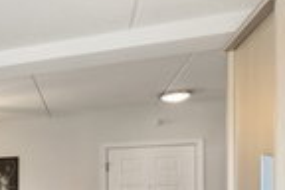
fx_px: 396
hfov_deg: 25.6
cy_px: 208
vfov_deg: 25.1
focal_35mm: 50
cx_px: -172
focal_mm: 10
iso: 200
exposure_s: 1/10
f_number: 8
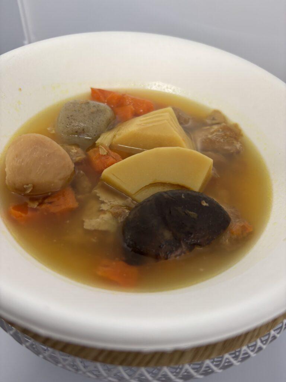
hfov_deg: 53.1
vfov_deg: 67.3
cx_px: 143
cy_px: 191
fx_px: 286
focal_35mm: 26
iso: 100
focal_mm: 5.96
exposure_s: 1/121
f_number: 1.6
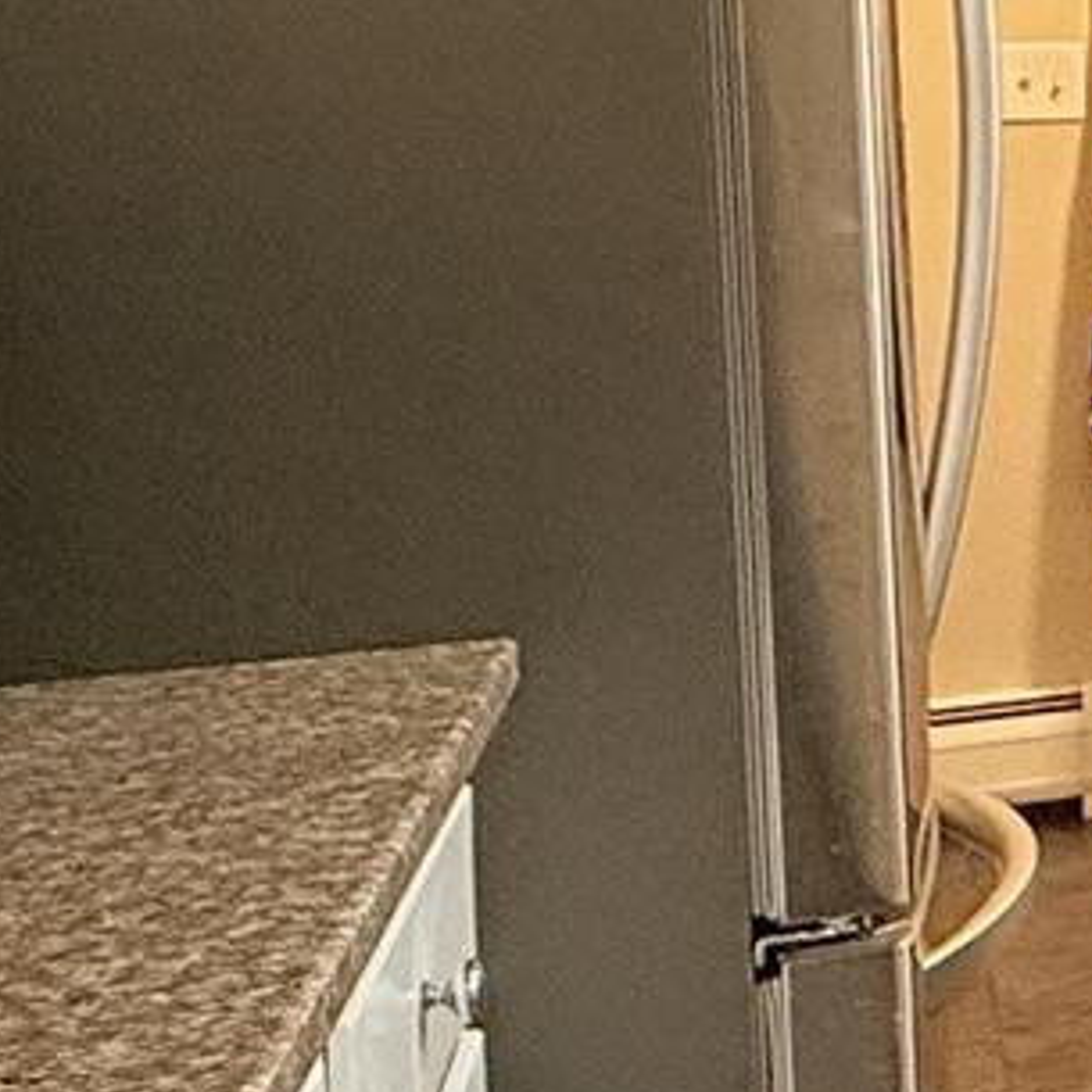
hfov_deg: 14.4
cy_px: 168
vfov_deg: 20.6
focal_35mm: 83
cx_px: 2578
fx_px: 2962
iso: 200
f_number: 2.2
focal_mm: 2.22
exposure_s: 1/60
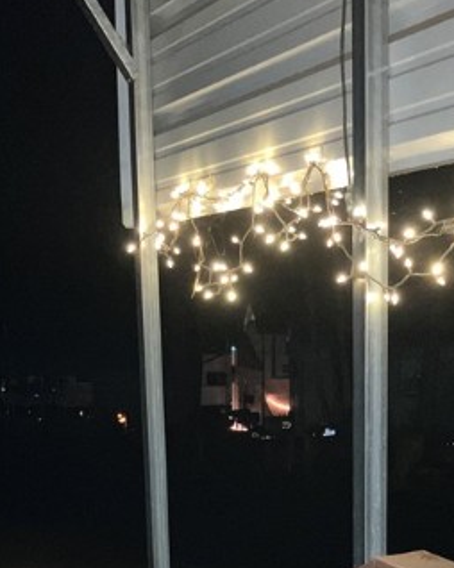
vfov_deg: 27.3
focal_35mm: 66
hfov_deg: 23.0
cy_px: 547
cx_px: 325
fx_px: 1110
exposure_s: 1/4
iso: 500
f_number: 1.8
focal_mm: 3.99
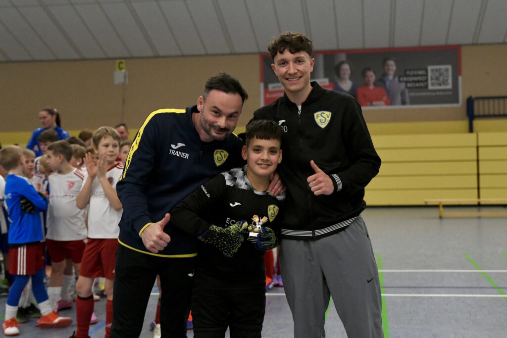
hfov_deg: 43.6
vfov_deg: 29.9
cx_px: 254
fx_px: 634
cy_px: 169
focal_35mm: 45
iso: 5000
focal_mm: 45
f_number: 2.8
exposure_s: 1/1250
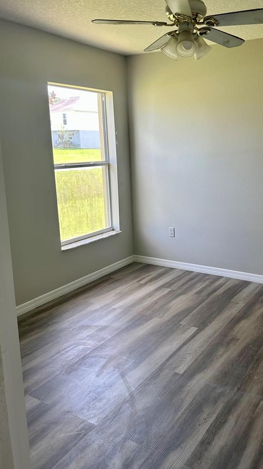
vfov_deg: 64.3
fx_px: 372
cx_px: 185
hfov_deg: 38.3
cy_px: 222
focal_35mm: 30
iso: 100
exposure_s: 1/142
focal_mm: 6.86
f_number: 1.78
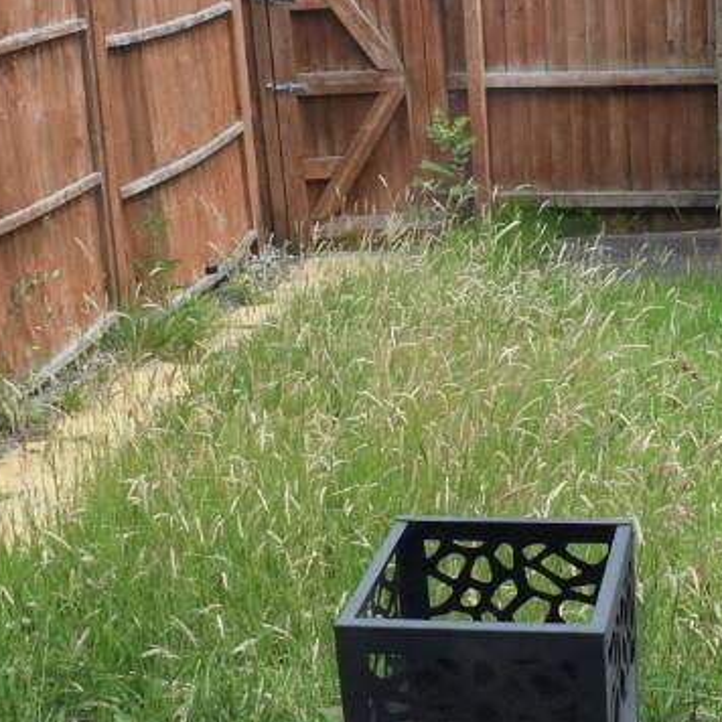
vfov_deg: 26.1
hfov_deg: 25.7
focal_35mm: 66
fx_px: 1557
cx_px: 552
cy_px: 330
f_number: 8
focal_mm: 18
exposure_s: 1/250
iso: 400
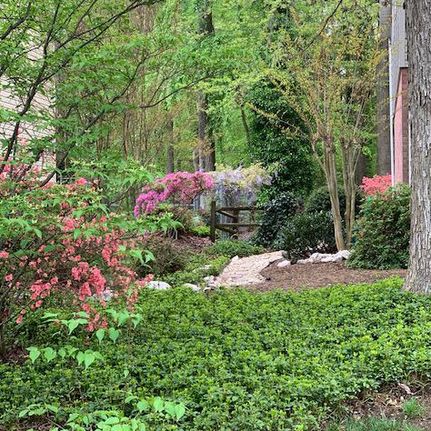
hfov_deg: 27.7
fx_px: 873
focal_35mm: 62
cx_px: 217
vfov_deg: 27.7
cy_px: 204
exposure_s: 1/122
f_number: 2.4
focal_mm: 6
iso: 40
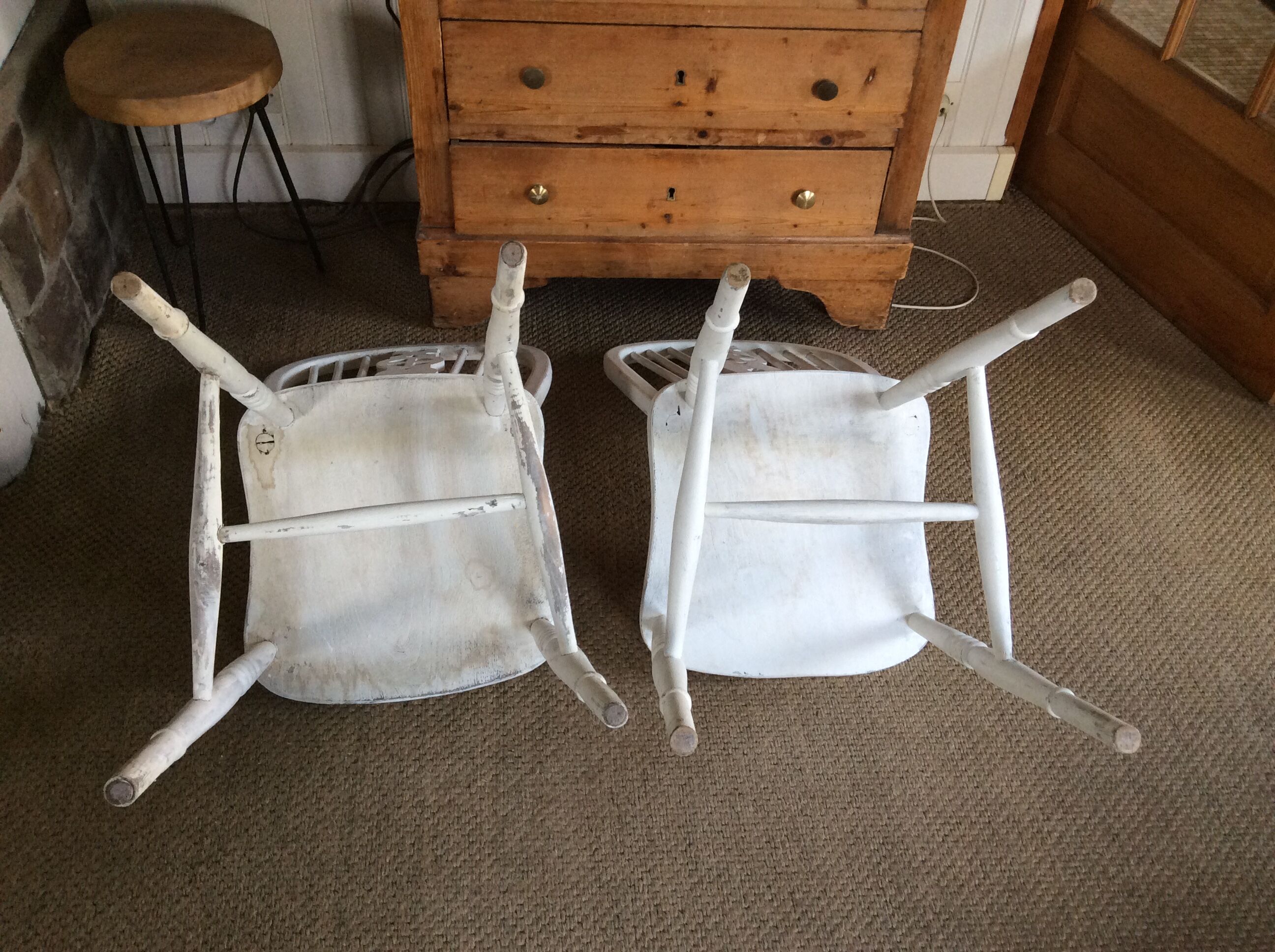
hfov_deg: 56.9
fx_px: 1177
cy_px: 476
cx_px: 638
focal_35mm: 32
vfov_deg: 44.1
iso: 80
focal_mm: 3.3
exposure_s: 1/25
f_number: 2.4
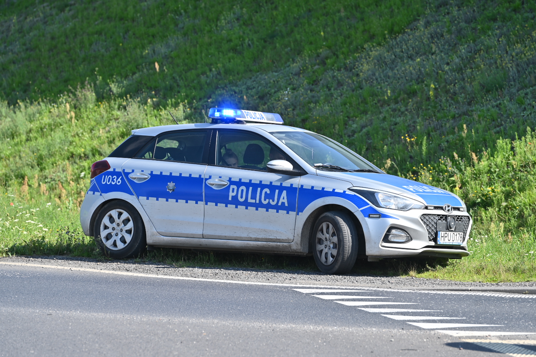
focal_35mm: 155
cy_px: 178
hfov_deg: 13.2
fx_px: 2308
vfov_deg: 8.9
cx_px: 268
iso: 100
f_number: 5.6
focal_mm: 155
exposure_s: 1/400
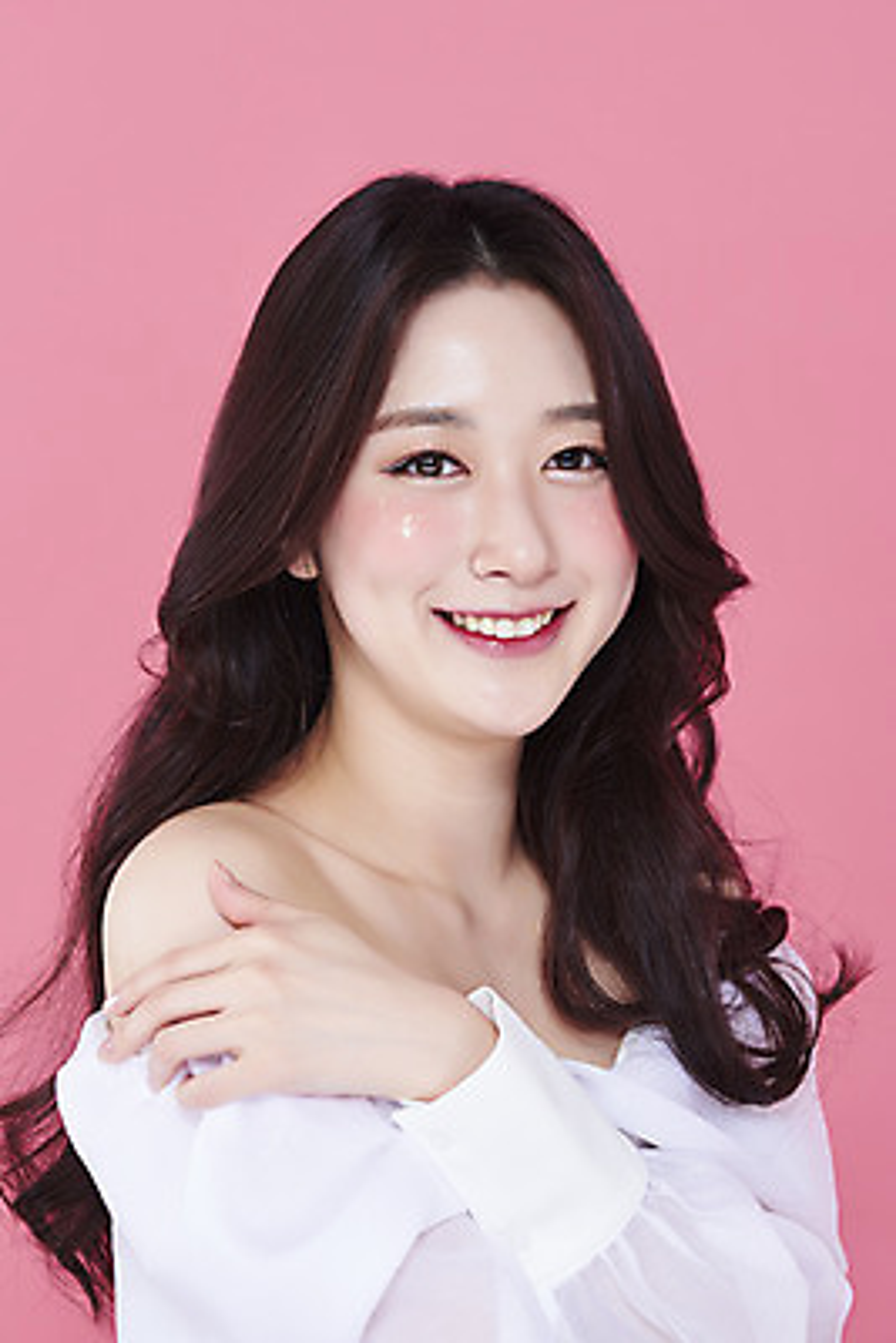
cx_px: 448
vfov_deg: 19.4
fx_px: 3916
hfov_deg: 13.1
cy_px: 672
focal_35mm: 105
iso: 64
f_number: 11
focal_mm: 105
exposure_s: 1/125
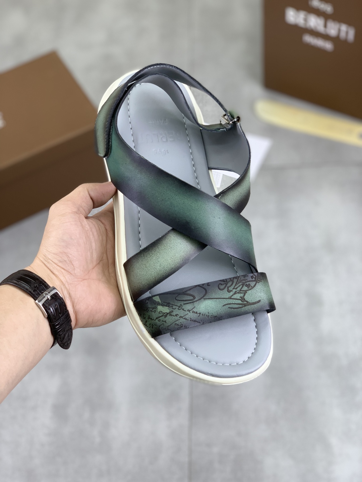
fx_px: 725
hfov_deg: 28.0
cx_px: 181
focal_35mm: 52
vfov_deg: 36.8
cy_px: 241
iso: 25
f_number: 2.4
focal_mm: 6
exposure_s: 1/100
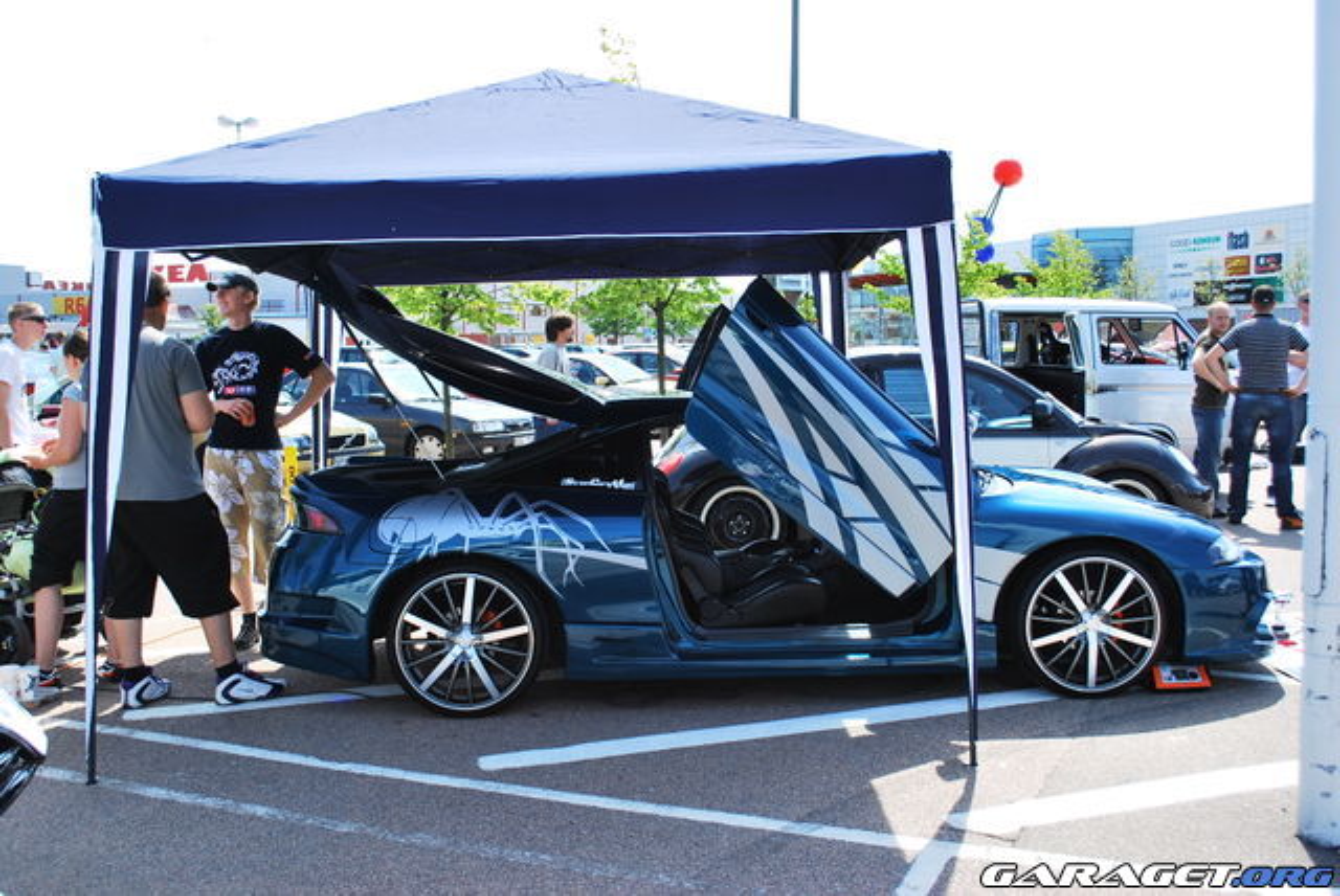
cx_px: 670
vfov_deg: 36.9
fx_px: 1341
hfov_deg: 53.1
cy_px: 448
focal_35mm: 36
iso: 100
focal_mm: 24
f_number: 7.1
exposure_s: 1/200
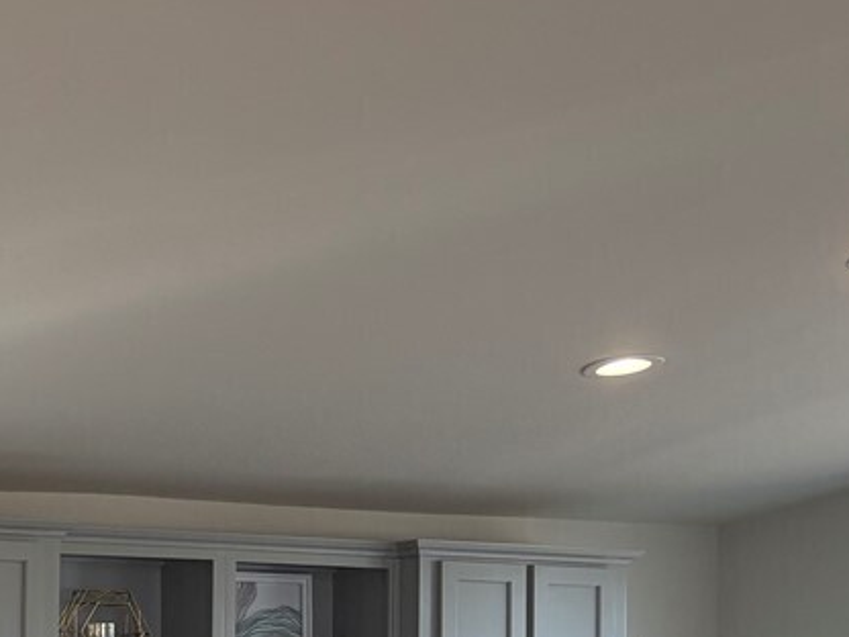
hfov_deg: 17.2
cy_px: 684
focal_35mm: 100
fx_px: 2453
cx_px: -527
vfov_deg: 14.5
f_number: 1.6
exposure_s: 1/209
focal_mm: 5.96
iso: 50
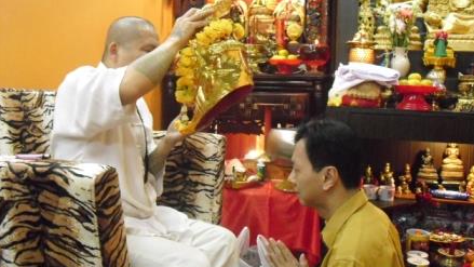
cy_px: 129
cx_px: 240
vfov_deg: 29.7
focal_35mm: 40
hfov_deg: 50.5
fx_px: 503
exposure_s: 1/30
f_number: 3.1
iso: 800
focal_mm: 6.3
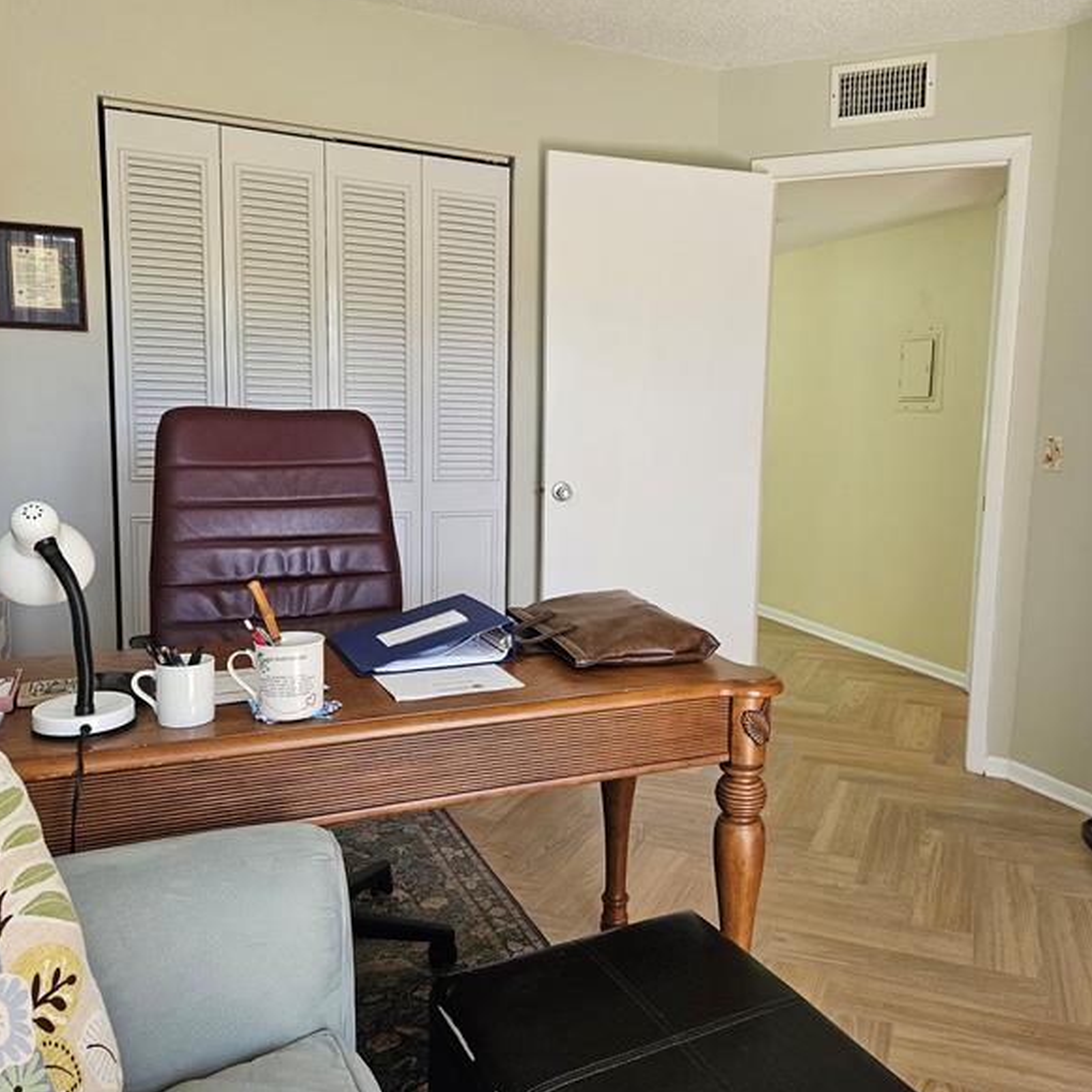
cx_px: 643
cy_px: 534
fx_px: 999
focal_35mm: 28
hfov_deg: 57.0
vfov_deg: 57.3
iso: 500
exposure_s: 1/240
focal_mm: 5.4
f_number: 1.8
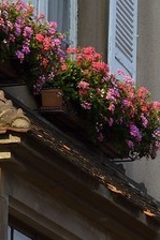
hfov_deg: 3.3
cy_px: 405
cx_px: 448
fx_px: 2771
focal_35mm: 415
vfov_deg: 4.9
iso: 200
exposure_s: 1/200
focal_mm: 58
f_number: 9
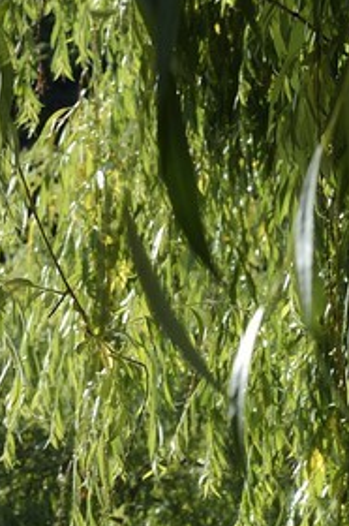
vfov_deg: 6.2
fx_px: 4665
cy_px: 1197
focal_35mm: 320
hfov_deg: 4.3
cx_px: 229
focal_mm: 56
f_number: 8
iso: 200
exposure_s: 1/250
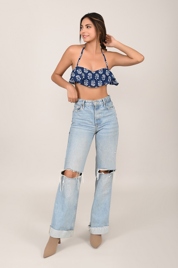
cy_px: 134
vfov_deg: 39.6
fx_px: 371
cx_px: 89
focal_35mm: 50
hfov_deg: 27.0
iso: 200
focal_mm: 50
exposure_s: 1/200
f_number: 9
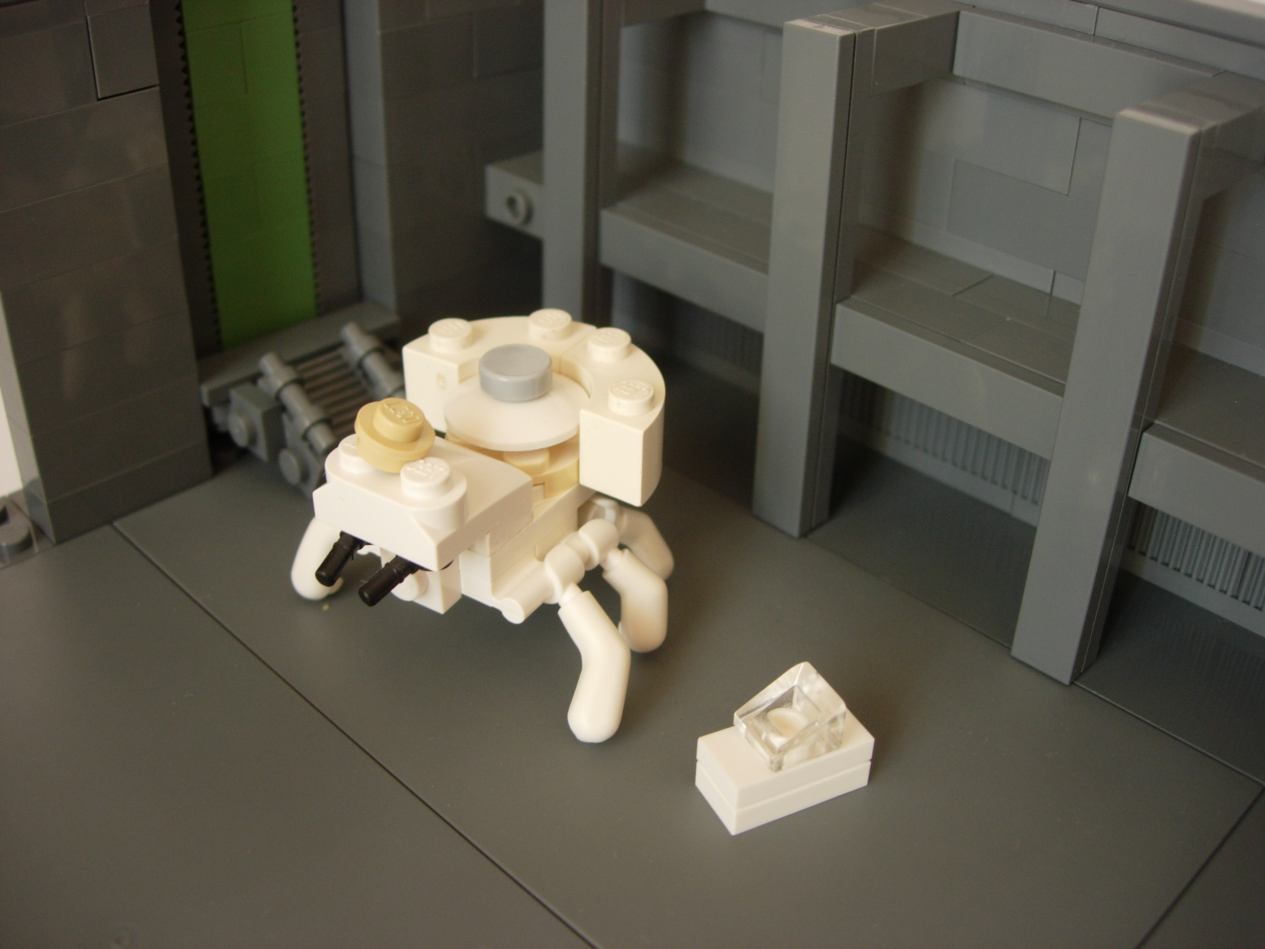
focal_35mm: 38
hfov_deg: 49.0
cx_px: 632
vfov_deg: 37.7
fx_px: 1389
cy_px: 474
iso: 64
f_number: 2.8
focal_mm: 7.8
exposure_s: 1/17.9
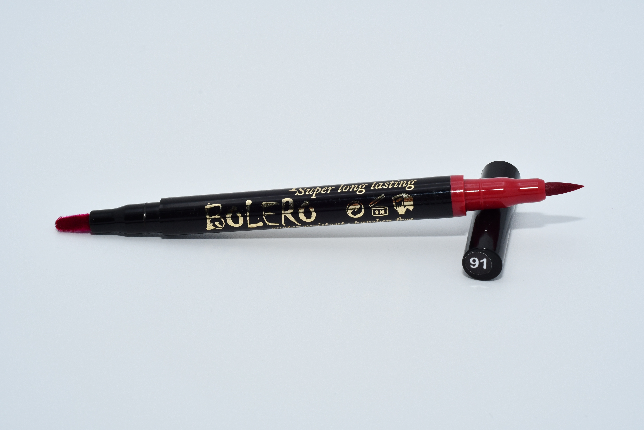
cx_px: 322
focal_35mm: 75
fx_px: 1342
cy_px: 215
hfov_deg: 27.0
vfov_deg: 18.2
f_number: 18
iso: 800
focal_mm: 50
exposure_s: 1/250
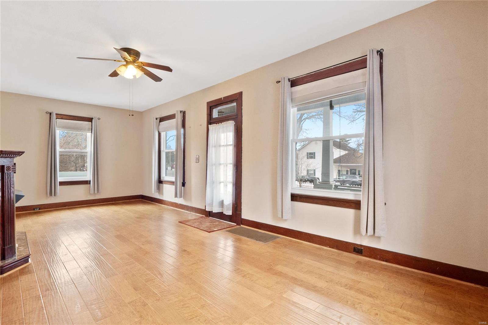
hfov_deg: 96.7
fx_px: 217
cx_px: 244
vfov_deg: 73.7
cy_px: 162
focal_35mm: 16
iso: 400
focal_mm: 8
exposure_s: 1/1.25
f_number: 9
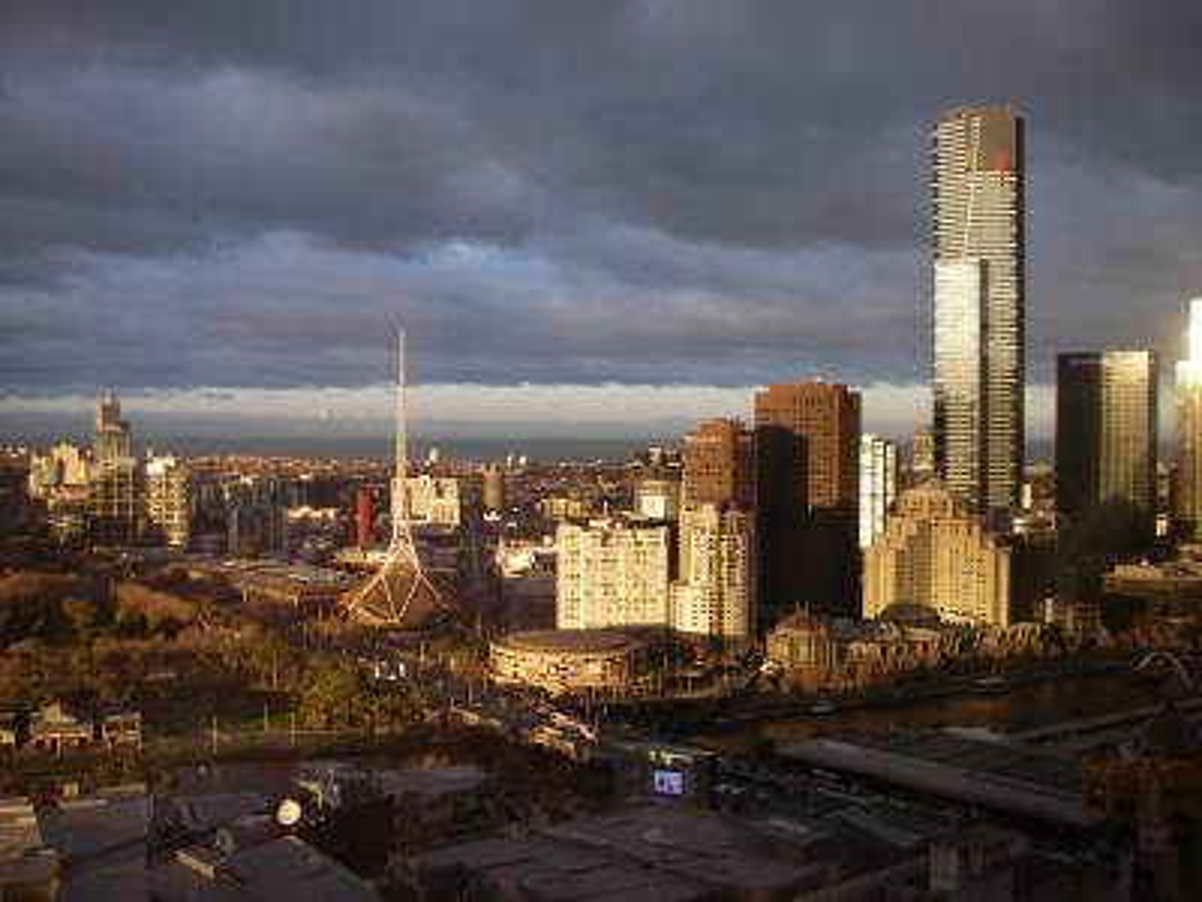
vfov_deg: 37.7
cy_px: 451
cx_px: 601
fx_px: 1320
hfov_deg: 49.0
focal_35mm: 38
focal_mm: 6.3
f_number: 3.3
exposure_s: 1/50
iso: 125
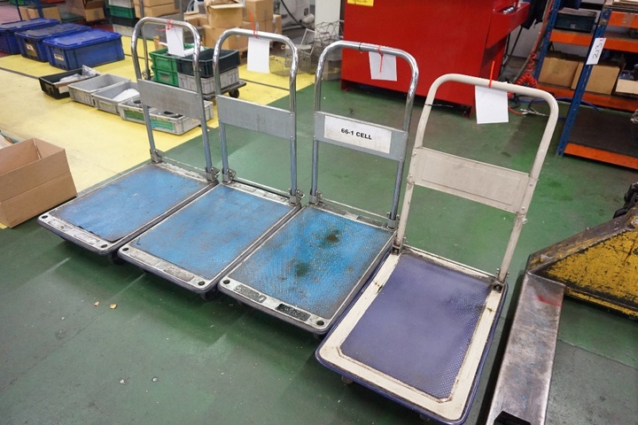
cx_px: 319
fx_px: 452
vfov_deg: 50.4
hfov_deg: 70.4
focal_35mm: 26
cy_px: 212
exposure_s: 1/100
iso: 3200
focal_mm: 17
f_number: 3.5
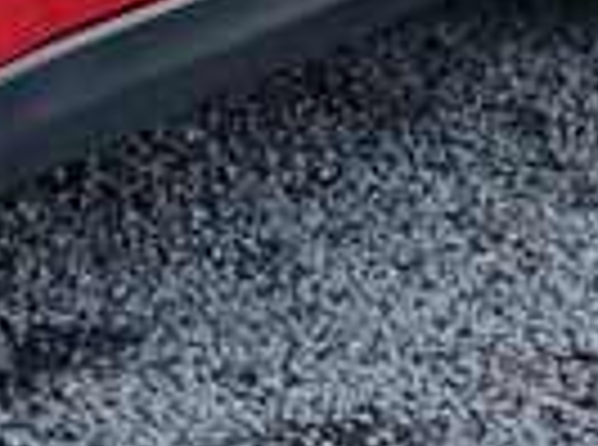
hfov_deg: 9.3
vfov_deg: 7.3
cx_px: -724
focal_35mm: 196
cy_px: -414
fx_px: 3377
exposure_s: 1/407
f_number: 1.8
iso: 50
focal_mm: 5.4
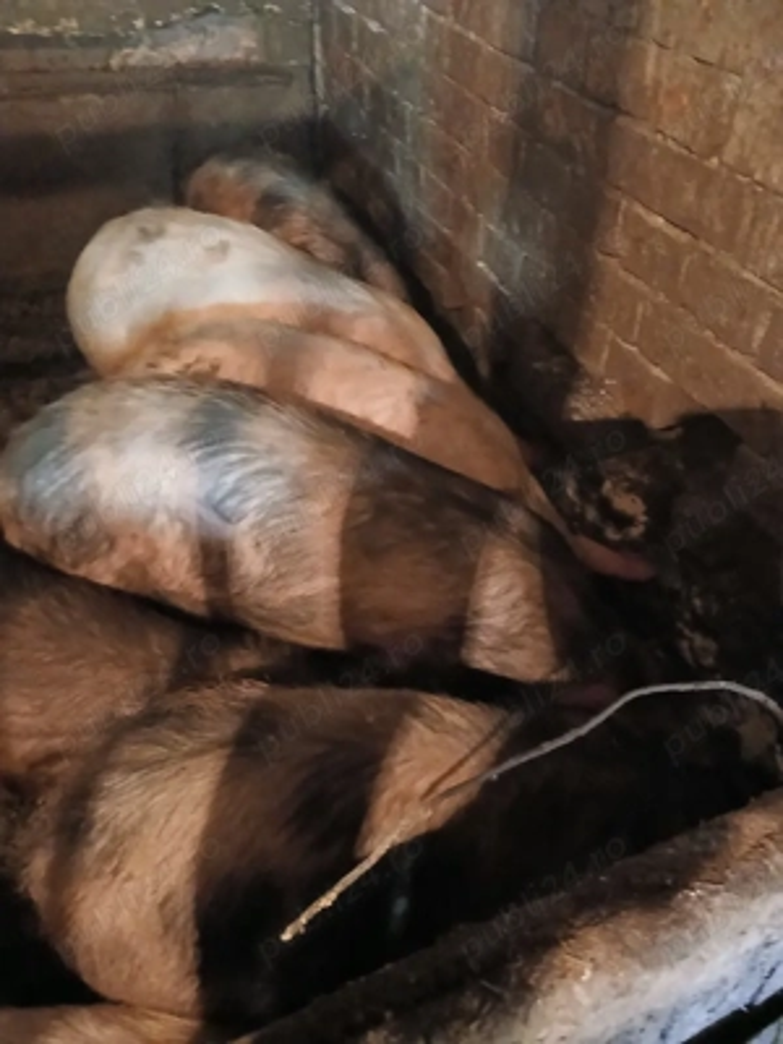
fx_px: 814
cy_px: 522
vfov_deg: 65.3
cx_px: 392
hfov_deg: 51.4
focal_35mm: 27
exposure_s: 1/11.1
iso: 1600
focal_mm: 3.98
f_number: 1.8
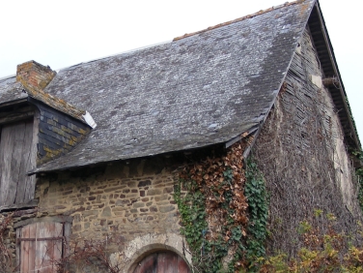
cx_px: 72
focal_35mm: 69
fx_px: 724
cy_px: 198
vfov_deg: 21.2
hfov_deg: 27.6
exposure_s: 1/64.8
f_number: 3.5
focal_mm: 6.3
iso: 50
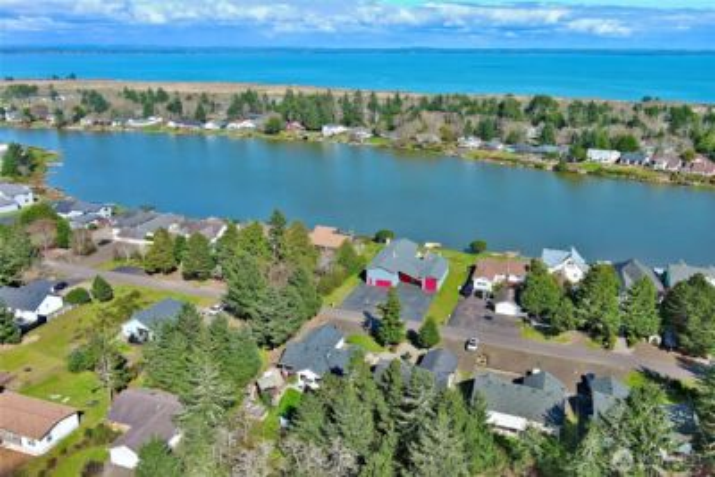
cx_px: 358
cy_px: 238
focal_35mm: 29
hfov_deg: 63.6
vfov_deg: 45.0
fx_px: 576
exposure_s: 1/1142
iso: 100
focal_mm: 10.57
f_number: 2.8
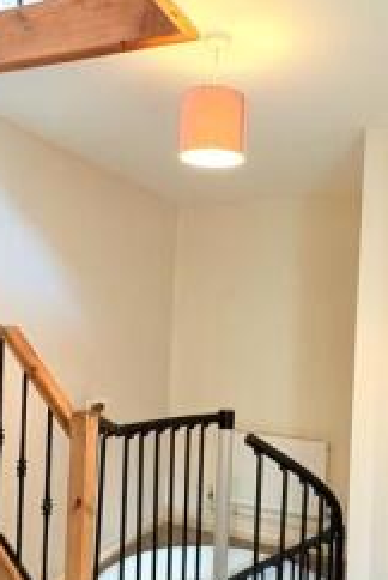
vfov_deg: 54.2
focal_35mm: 35
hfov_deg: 37.9
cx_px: 205
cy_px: 330
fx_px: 564
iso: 400
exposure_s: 1/50
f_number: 2.2
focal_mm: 2.22
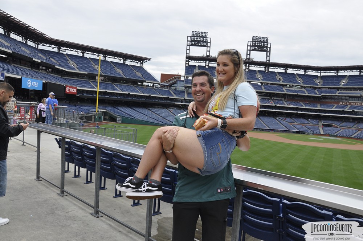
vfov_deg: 47.8
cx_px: 182
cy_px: 120
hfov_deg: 67.4
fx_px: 272
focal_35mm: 27
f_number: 11
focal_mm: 18
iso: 400
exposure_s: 1/125
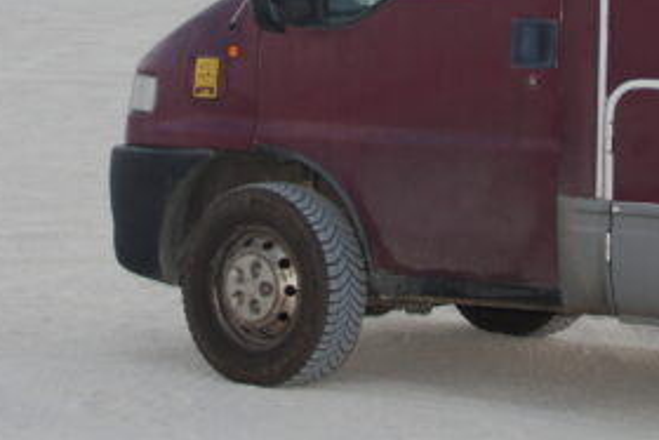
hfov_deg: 11.5
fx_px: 3278
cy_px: -128
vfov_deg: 7.6
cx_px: 360
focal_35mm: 179
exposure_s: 1/60
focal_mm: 33
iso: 400
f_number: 4
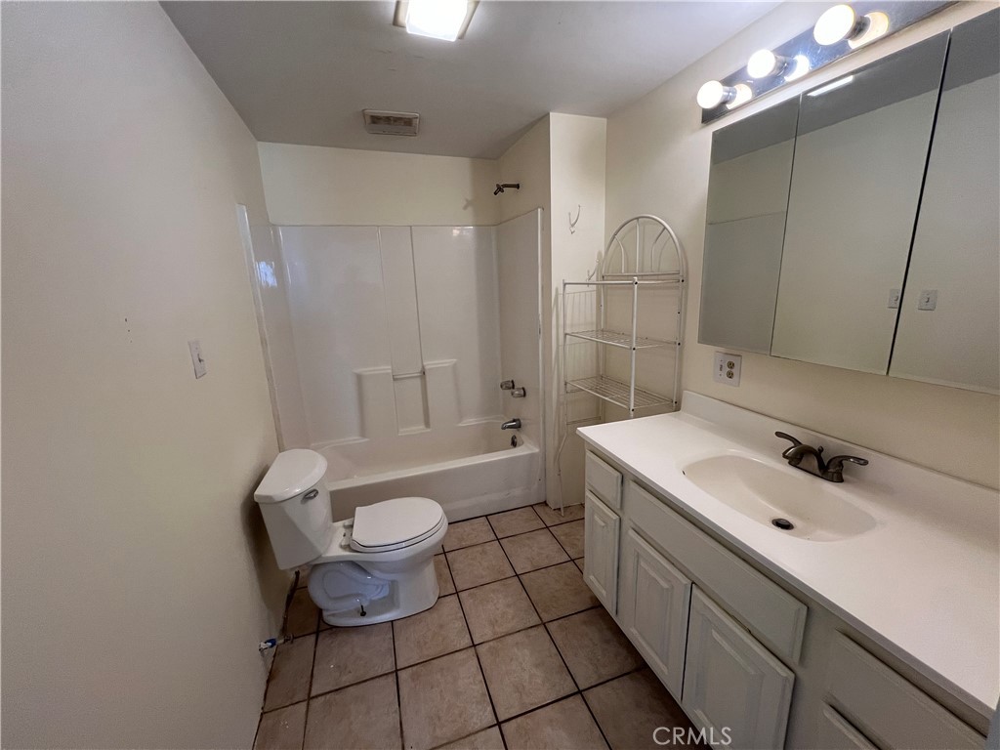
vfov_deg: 89.9
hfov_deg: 106.2
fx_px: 376
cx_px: 500
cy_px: 375
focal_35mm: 13
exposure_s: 1/120
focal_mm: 1.57
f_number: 1.8
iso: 200
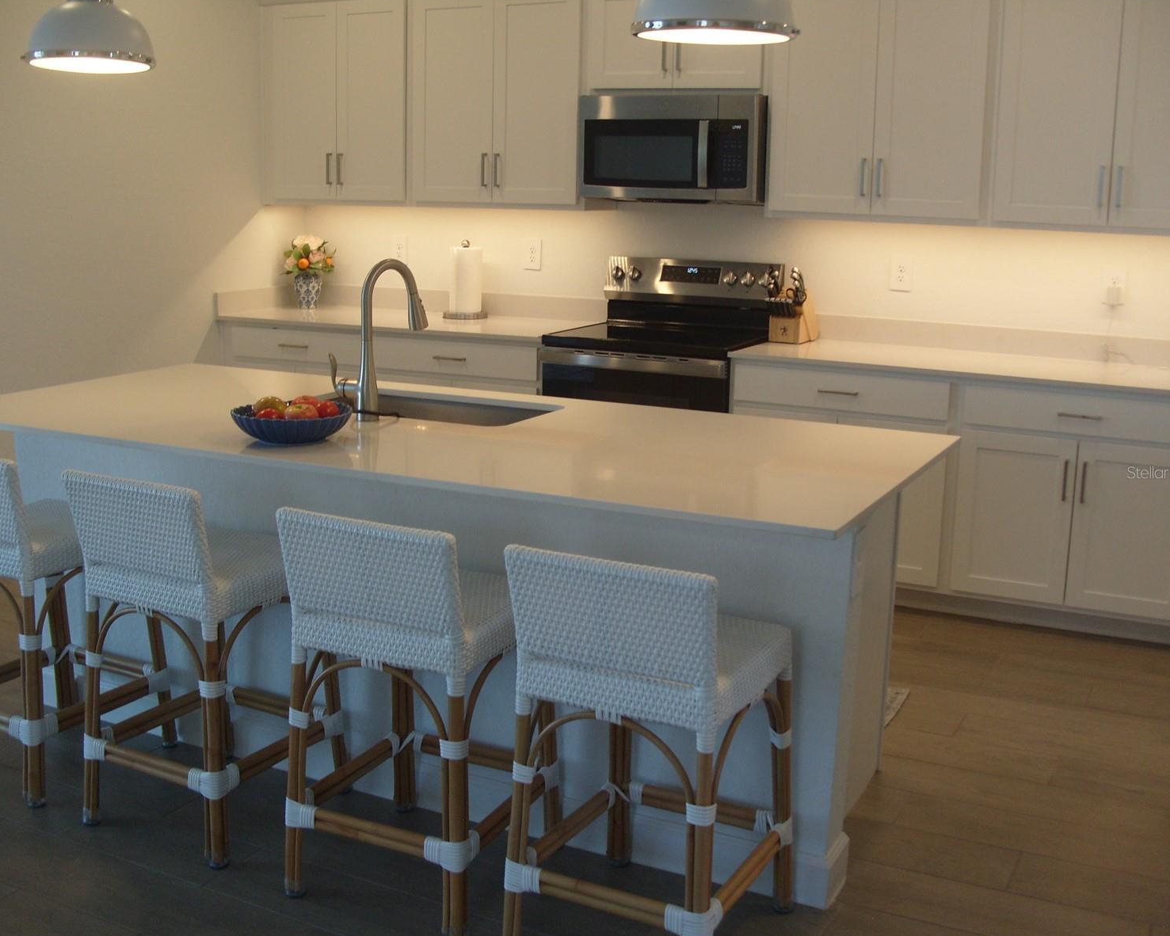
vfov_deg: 40.1
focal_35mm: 37
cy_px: 472
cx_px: 568
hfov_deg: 49.1
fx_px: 1281
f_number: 2.8
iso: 100
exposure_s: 1/60
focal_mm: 7.8
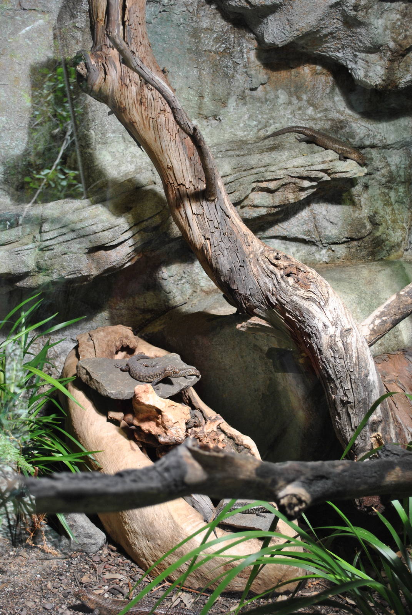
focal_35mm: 52
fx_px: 899
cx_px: 206
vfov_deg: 37.8
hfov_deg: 25.8
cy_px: 308
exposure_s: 1/30
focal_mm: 35
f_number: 5
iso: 280
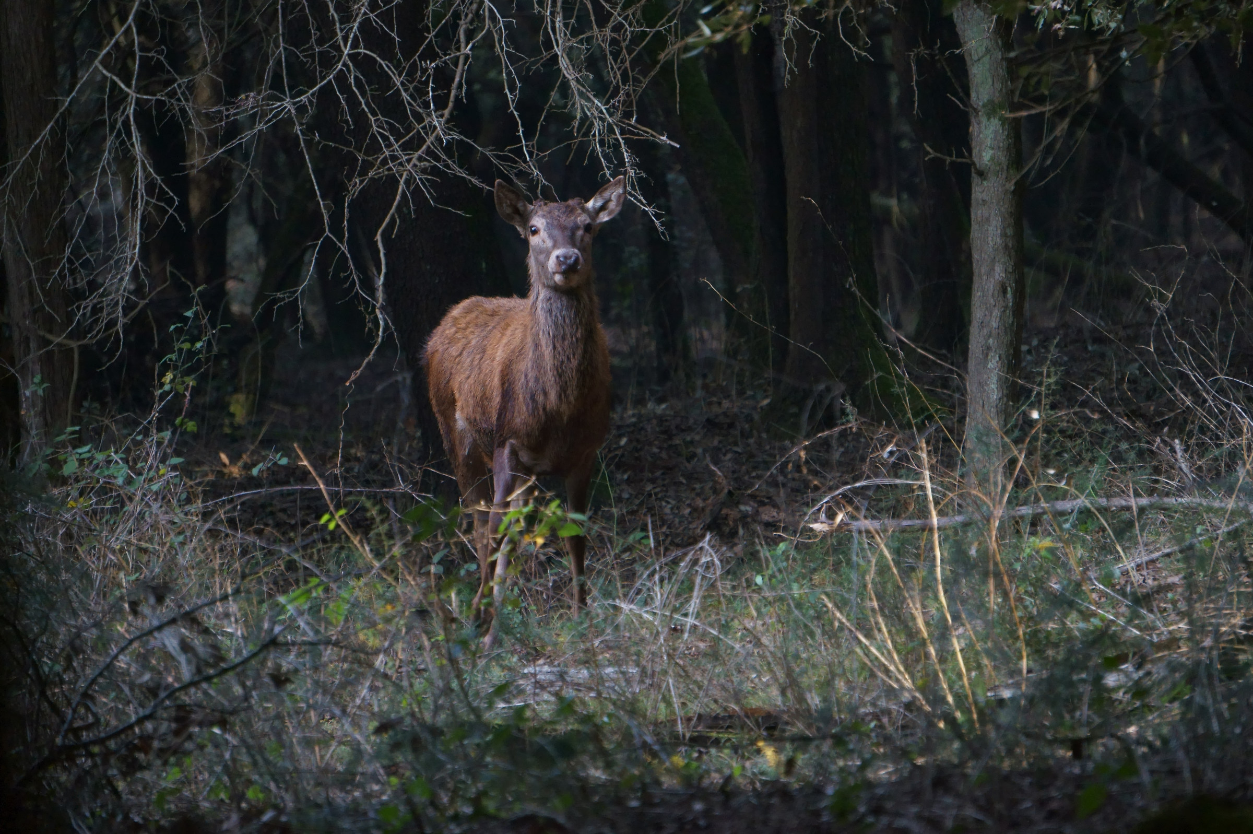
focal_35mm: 315
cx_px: 626
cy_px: 417
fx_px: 10957
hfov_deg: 6.5
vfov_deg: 4.4
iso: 1600
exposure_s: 1/400
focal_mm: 210
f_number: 6.3
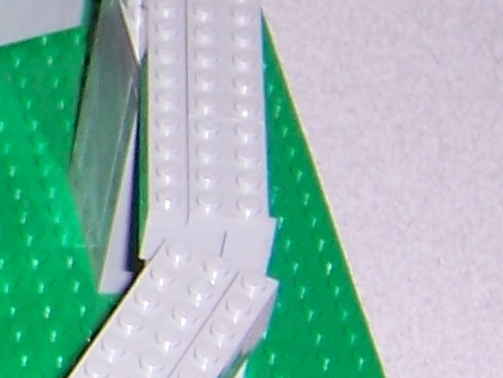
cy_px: 251
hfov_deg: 6.6
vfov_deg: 5.4
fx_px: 4042
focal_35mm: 278
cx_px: -842
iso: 80
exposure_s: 1/60
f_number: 3.4
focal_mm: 8.2
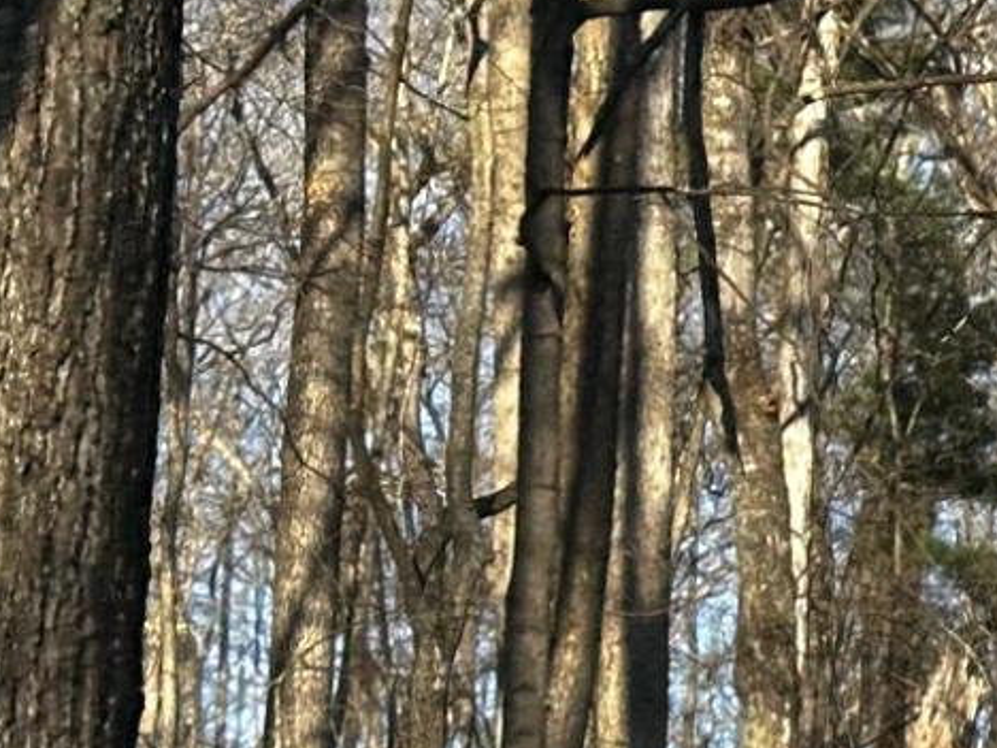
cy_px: 1042
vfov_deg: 7.0
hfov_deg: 8.9
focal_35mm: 210
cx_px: 1930
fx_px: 6048
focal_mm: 6.86
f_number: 1.78
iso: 64
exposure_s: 1/1133
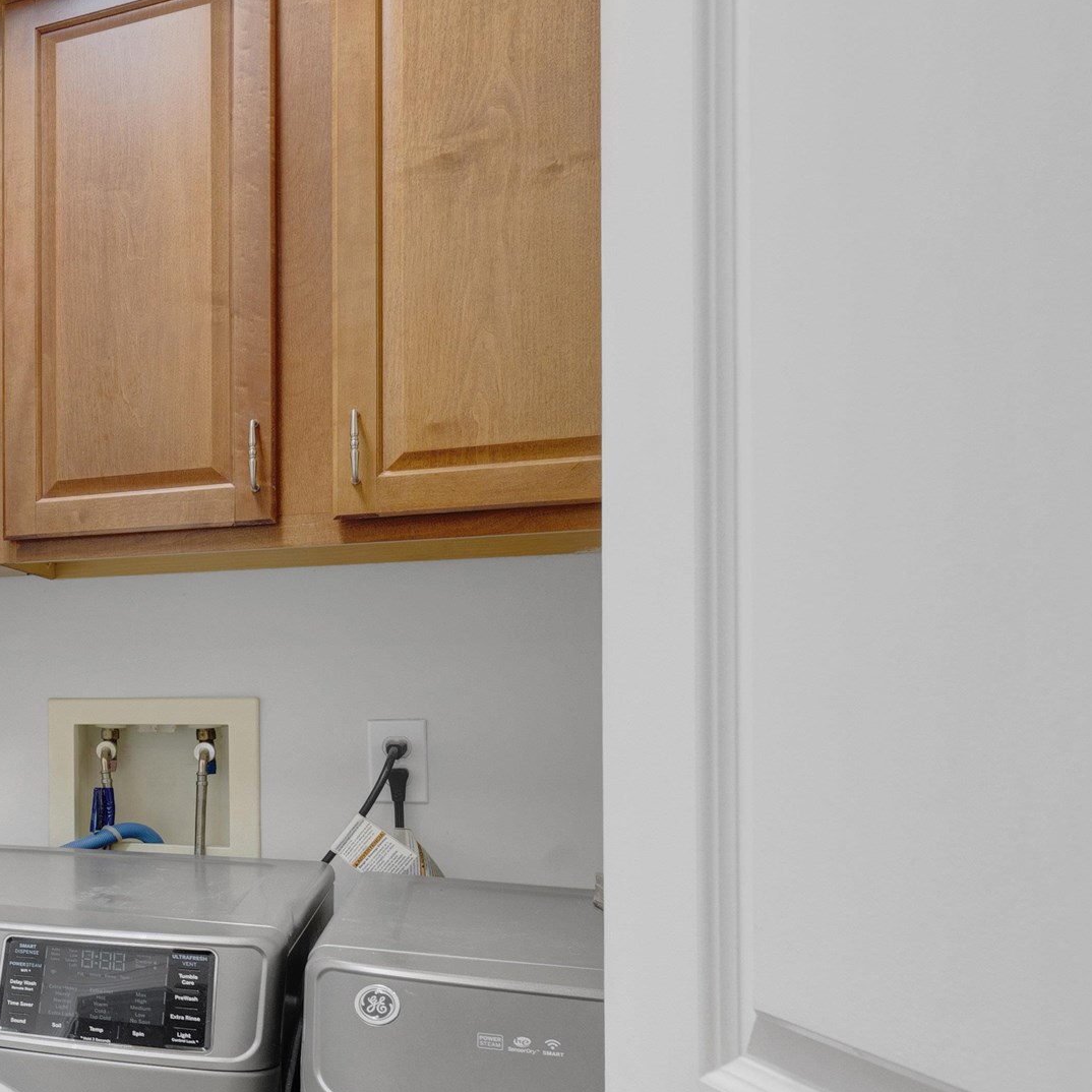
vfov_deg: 46.2
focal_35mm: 35
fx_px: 1257
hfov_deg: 32.8
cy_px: 726
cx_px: -374
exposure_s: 1/3.33
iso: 250
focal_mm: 14.5
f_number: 7.1
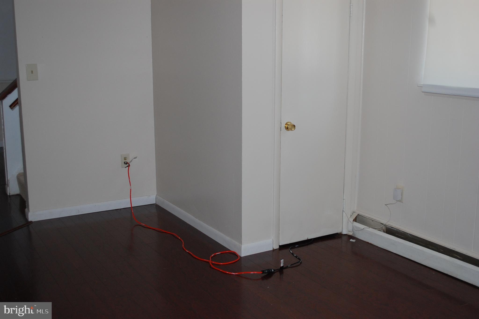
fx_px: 578
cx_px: 240
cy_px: 160
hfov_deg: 45.0
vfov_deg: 30.8
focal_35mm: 44
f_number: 4.8
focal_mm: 29
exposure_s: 1/60
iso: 400
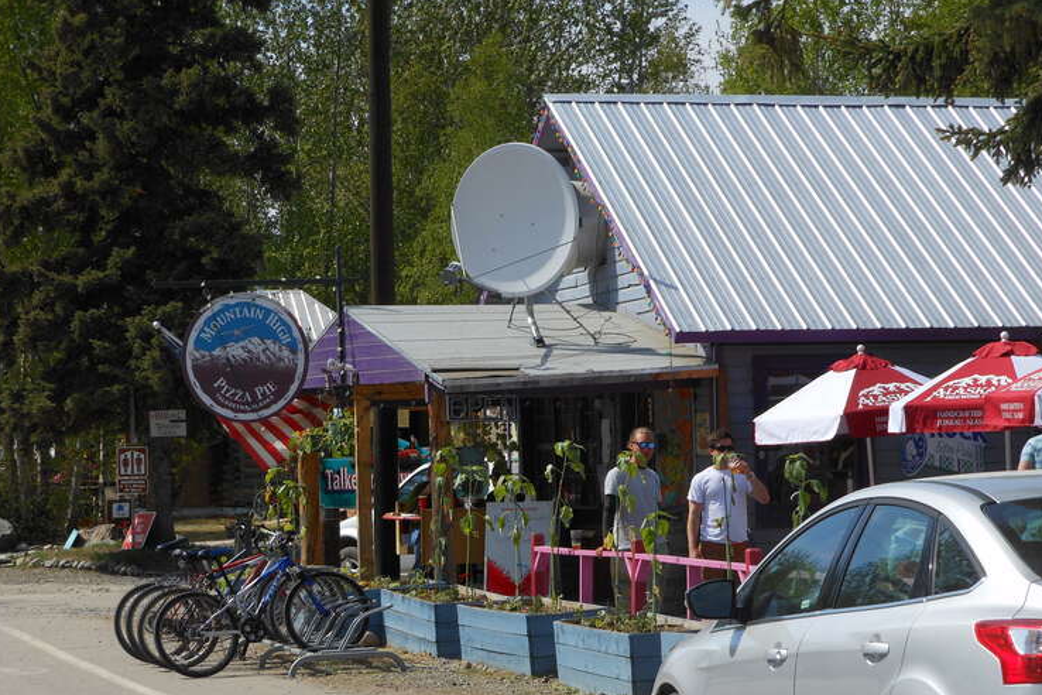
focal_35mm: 115
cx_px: 551
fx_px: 3328
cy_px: 410
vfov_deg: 11.9
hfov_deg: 17.8
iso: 80
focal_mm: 18.3
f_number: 5.4
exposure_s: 1/500
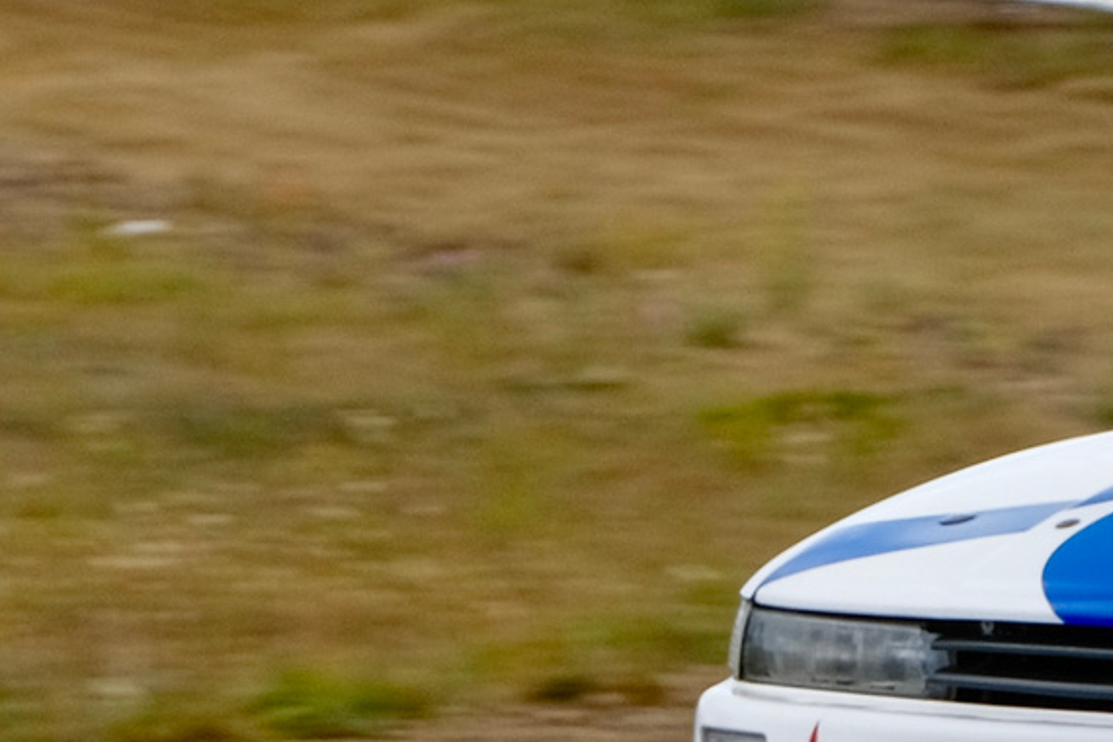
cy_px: -120
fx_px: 29585
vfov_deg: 1.4
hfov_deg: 2.1
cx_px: 2123
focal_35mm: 957
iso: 160
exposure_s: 1/250
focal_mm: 142.2
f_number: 8
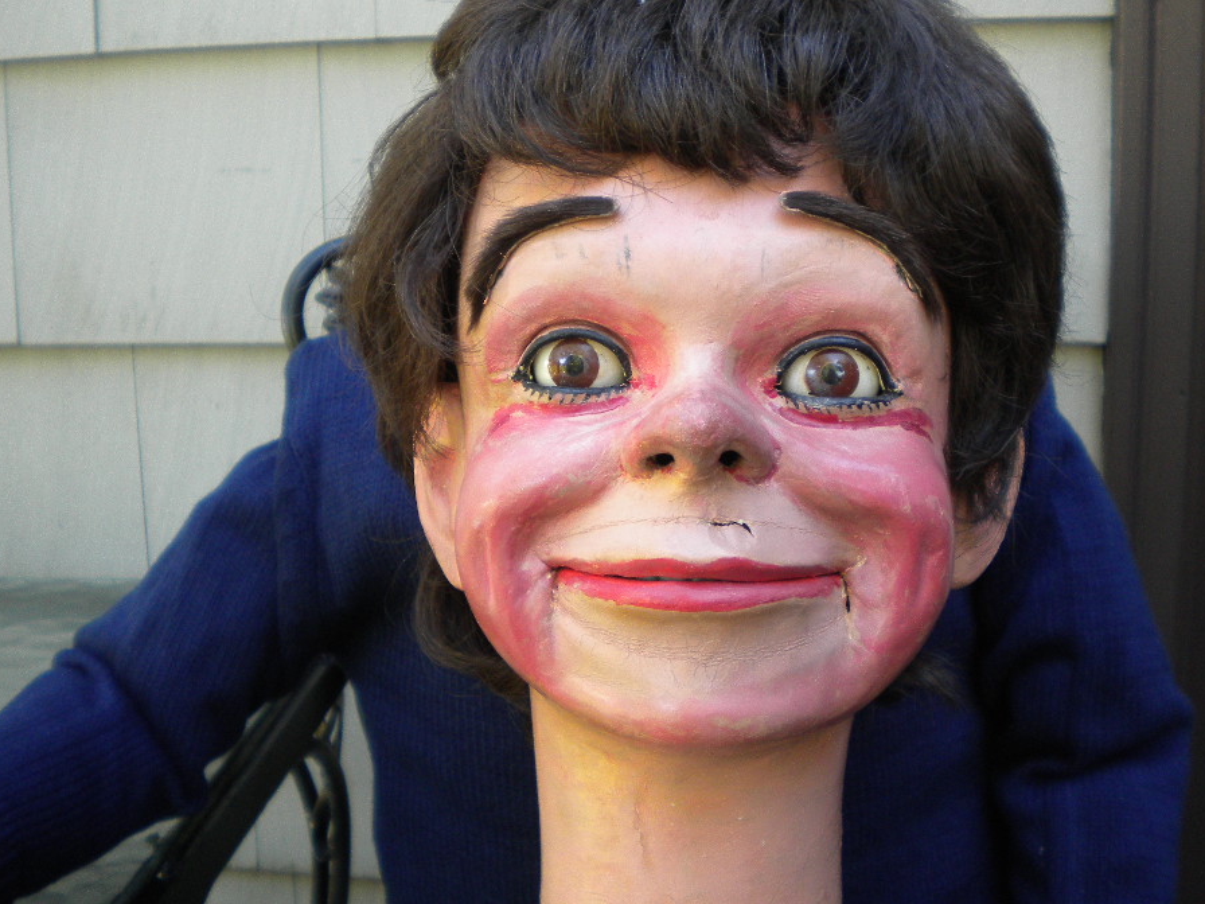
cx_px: 632
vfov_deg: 35.9
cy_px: 420
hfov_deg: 46.8
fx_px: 1392
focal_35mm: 40
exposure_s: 1/53.3
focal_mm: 6.3
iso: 164
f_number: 3.1
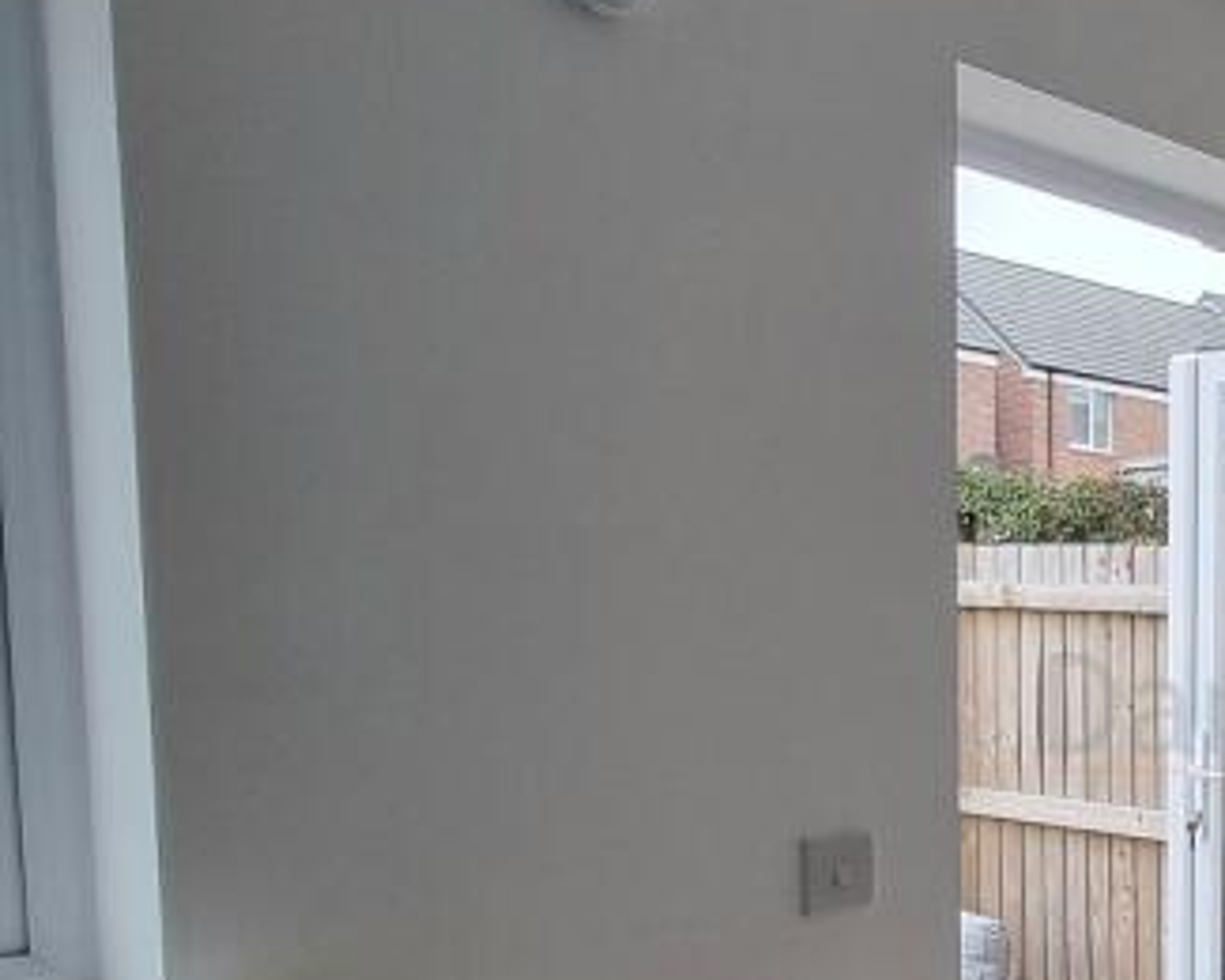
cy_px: 735
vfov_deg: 36.5
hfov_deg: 35.2
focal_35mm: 40
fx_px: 1450
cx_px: 1504
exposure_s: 1/270
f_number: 2.2
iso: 50
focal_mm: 2.2
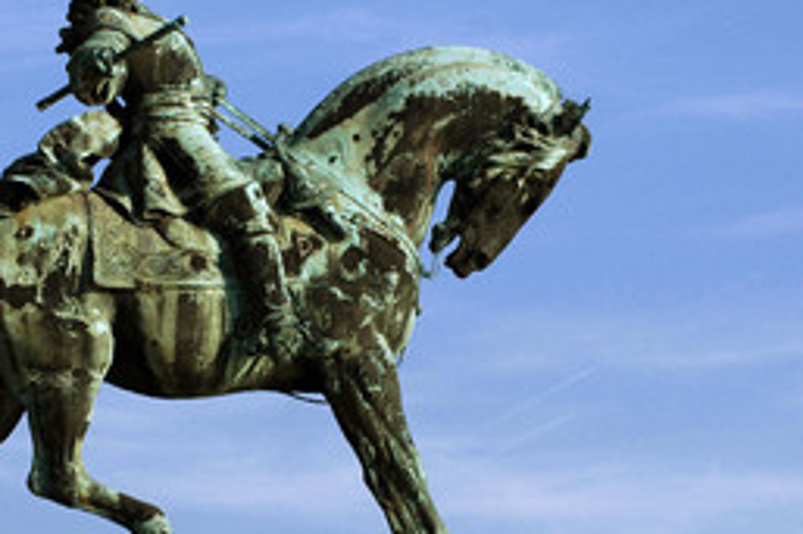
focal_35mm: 319
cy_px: 250
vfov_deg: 4.3
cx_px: 308
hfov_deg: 6.5
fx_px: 7111
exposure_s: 1/640
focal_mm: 130
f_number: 6.3
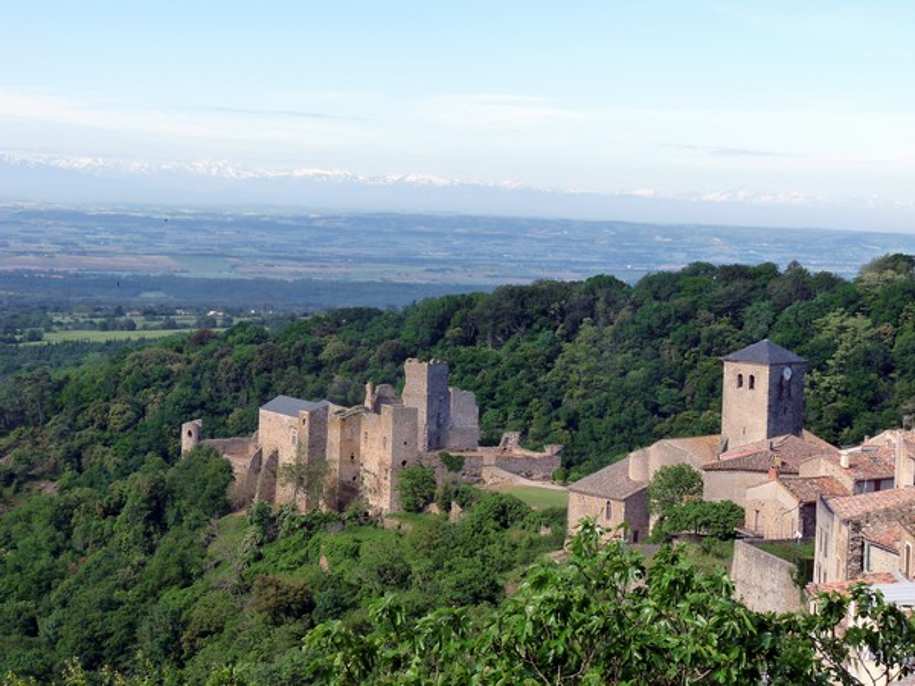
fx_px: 2062
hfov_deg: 25.0
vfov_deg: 18.9
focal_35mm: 78
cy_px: 343
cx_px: 458
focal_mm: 13.8
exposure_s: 1/250
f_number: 5.6
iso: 160
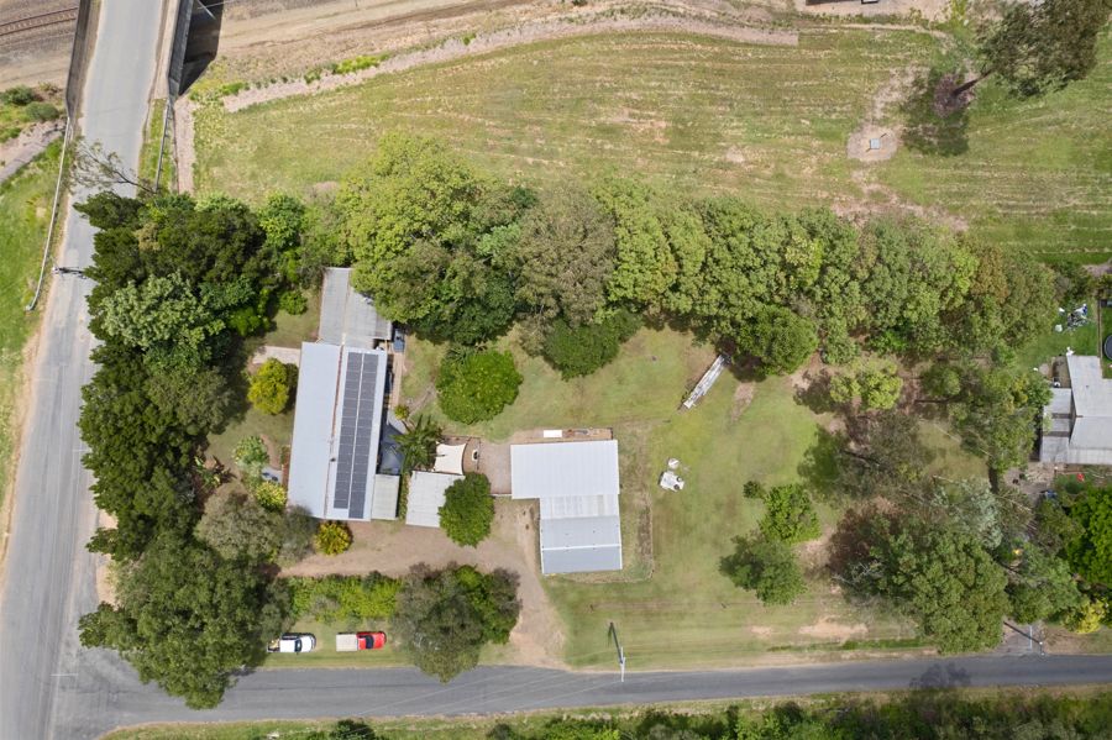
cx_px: 556
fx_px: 679
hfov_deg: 78.6
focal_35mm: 22
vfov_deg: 57.2
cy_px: 370
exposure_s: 1/1600
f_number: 2.8
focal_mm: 8.38
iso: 100
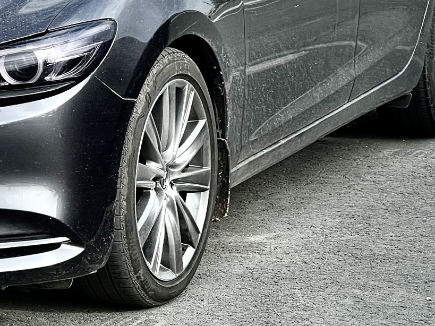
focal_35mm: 187
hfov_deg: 10.5
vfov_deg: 7.9
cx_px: -20
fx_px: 2350
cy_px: 5
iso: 32
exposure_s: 1/399
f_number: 2.8
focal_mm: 9
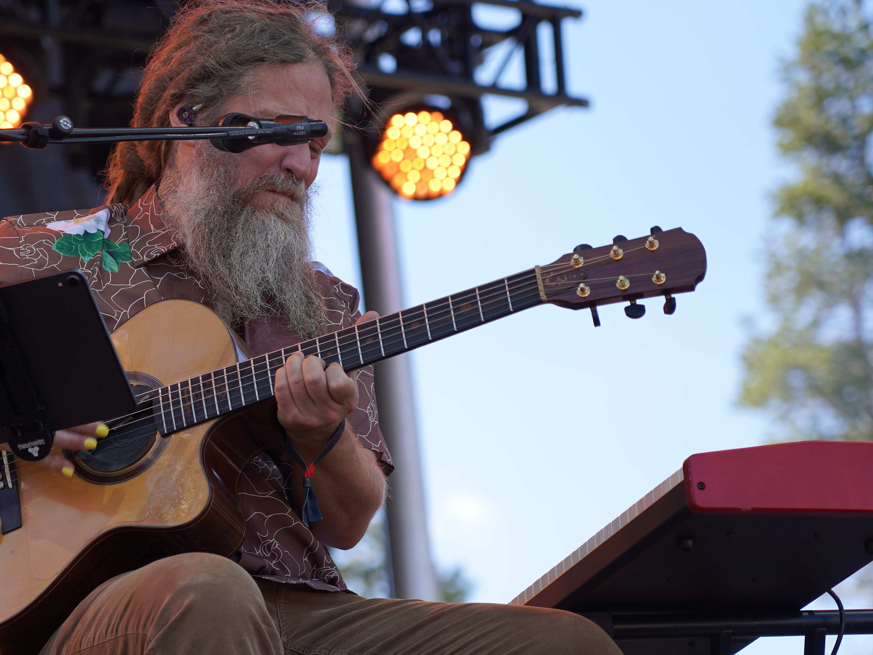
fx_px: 4640
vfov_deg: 8.1
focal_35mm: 184
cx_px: 148
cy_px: 448
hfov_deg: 10.7
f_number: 4
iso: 100
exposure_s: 1/250
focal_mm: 105
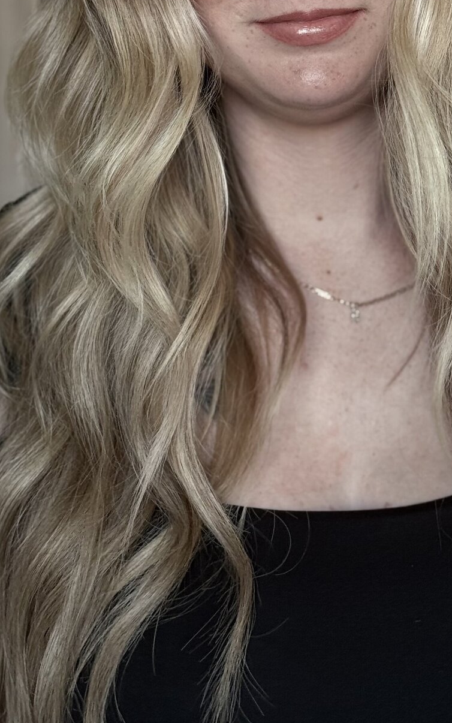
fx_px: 1773
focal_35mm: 90
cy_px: 199
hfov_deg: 14.5
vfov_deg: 22.9
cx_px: 345
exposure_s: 1/120
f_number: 1.78
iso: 80
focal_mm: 6.76
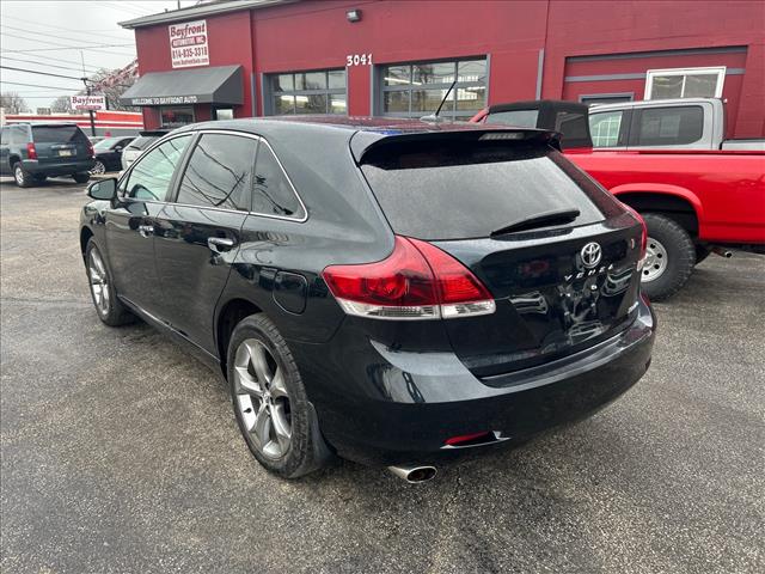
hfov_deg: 67.3
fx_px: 575
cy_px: 287
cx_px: 382
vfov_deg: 53.1
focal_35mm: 26
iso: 40
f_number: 1.5
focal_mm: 5.7
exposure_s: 1/121
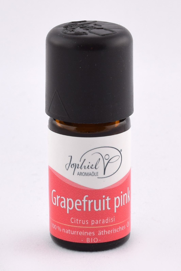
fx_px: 622
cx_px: 90
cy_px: 136
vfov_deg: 24.6
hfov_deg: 16.5
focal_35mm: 82
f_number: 11
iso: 200
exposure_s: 1/125
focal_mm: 55
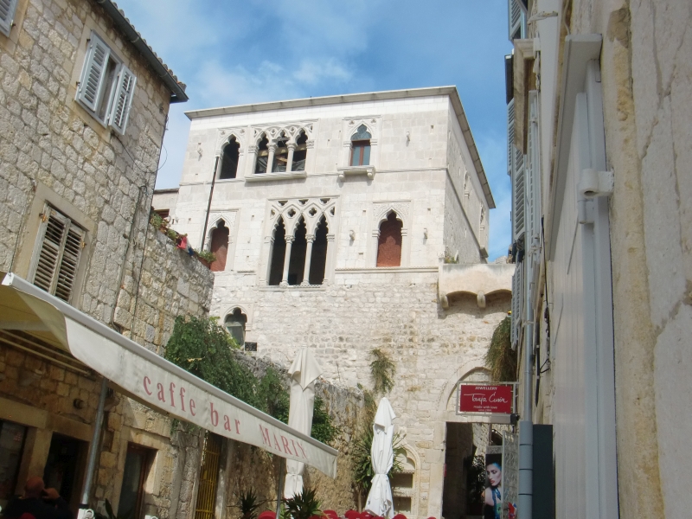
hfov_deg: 49.0
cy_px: 260
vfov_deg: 37.7
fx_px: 760
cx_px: 346
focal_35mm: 38
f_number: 8.9
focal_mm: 6.66
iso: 100
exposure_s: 1/250
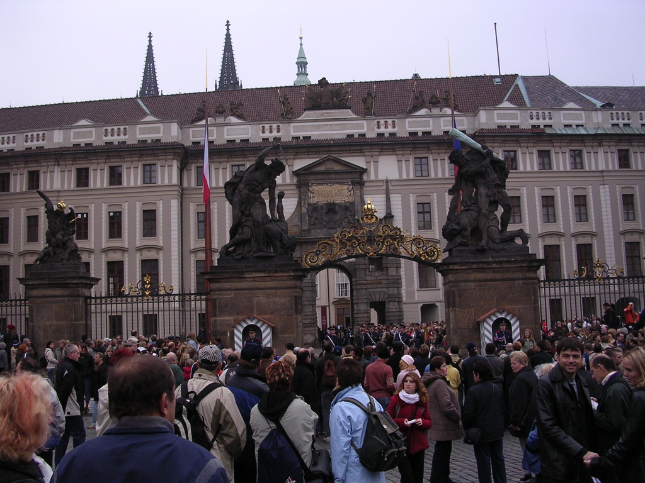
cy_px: 242
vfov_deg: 37.7
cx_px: 322
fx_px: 708
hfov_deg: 49.0
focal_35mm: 38
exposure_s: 1/370
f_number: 2.8
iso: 100
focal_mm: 5.8
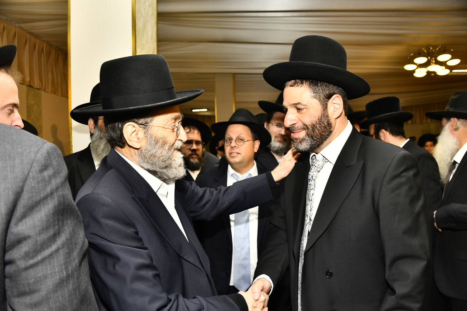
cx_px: 234
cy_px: 156
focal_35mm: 28
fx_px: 363
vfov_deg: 46.4
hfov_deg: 65.5
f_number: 6.3
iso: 800
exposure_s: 1/250
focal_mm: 28
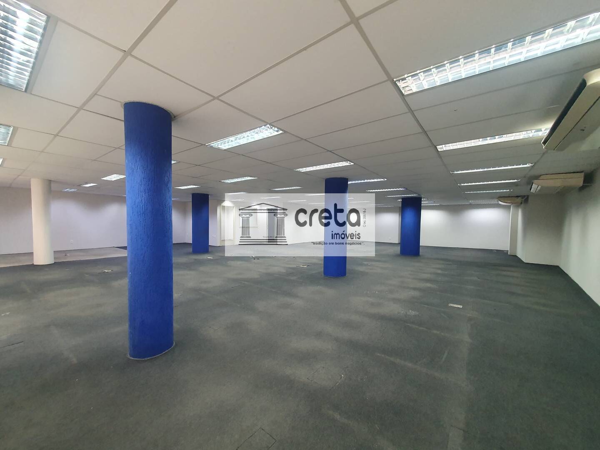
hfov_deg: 106.2
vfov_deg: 89.9
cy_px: 225
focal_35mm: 13
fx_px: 225
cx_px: 300
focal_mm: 1.8
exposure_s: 1/60
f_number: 2.2
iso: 320
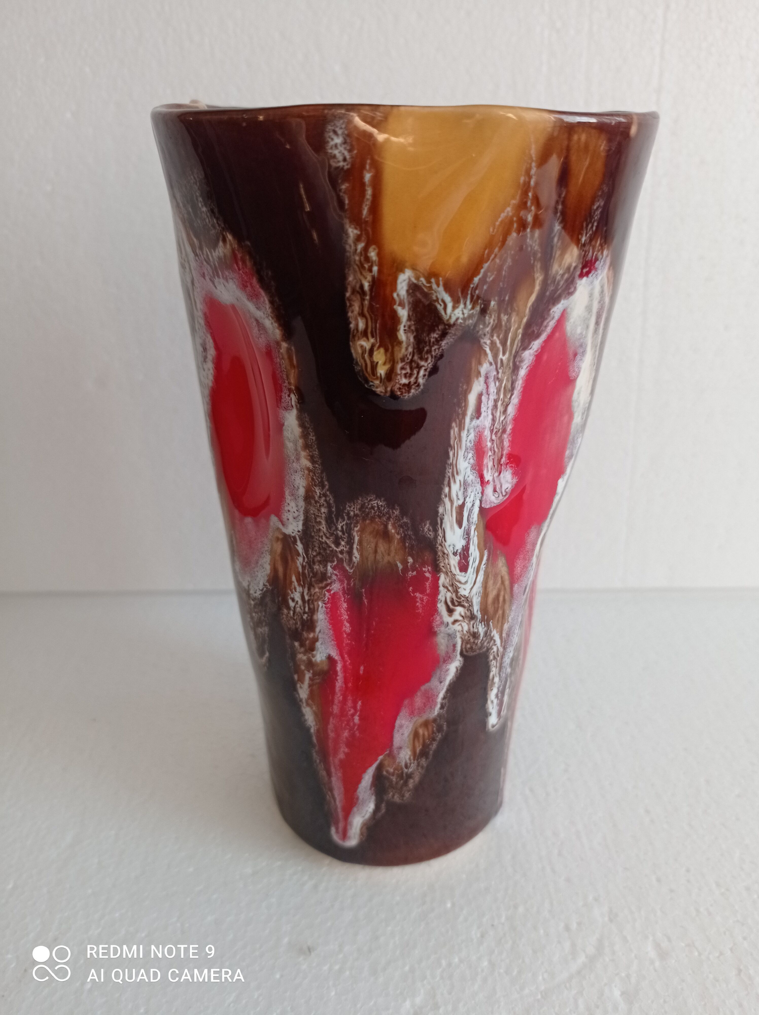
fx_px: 820
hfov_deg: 49.7
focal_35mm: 28
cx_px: 380
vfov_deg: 63.5
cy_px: 508
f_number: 1.79
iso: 100
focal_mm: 4.7
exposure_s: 1/118
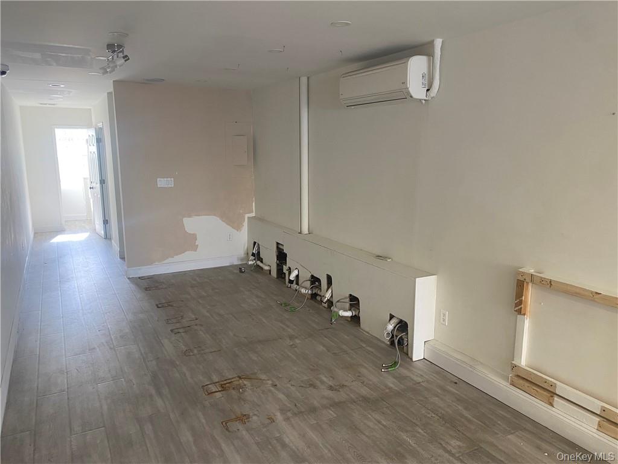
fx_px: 464
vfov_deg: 53.1
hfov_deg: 67.3
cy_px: 232
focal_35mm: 26
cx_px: 309
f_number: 1.8
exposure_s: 1/60
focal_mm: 4.25
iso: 80
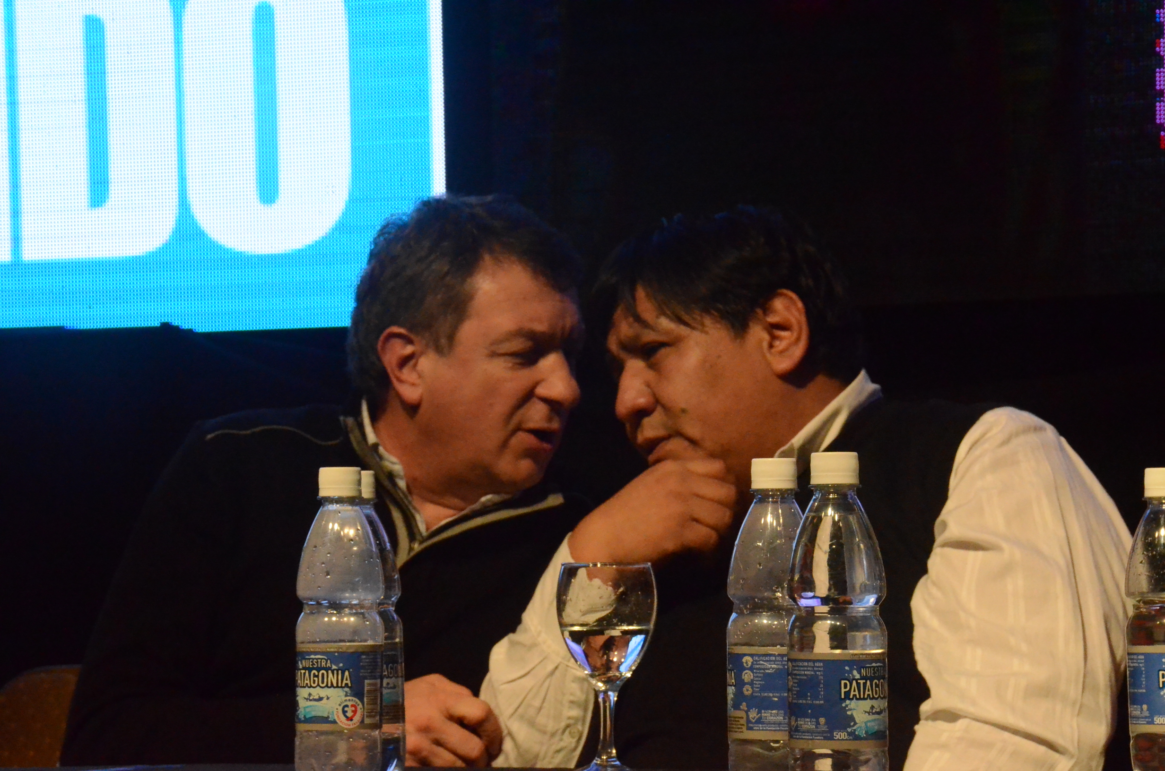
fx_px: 4602
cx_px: 582
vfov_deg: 9.6
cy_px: 386
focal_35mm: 142
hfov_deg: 14.4
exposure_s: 1/640
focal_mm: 95
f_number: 13
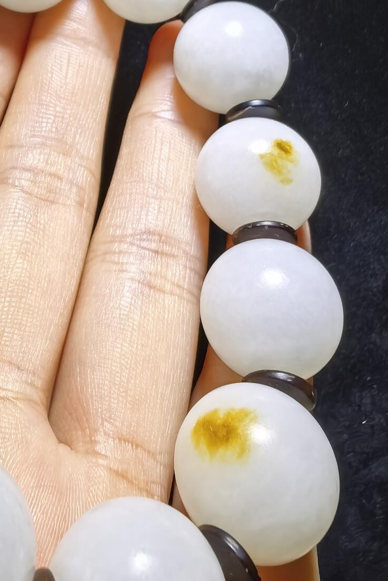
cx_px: 68
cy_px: 308
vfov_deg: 42.7
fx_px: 743
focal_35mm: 46
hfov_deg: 28.5
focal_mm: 1.95
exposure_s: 1/132
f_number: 2.2
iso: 50
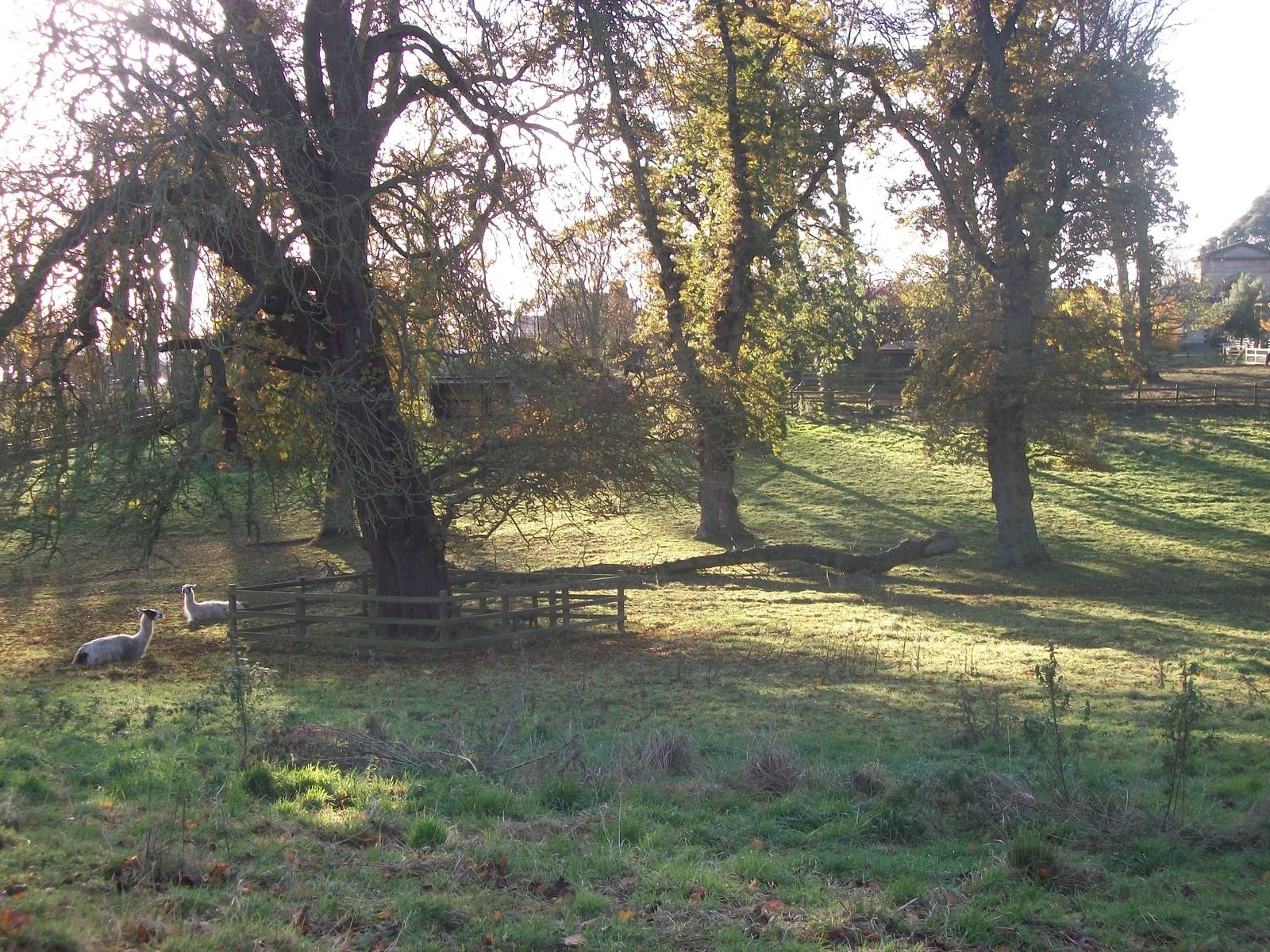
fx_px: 1834
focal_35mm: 50
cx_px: 635
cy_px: 476
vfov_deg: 29.1
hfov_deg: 38.2
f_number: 3.6
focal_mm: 8.8
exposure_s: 1/125
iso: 80
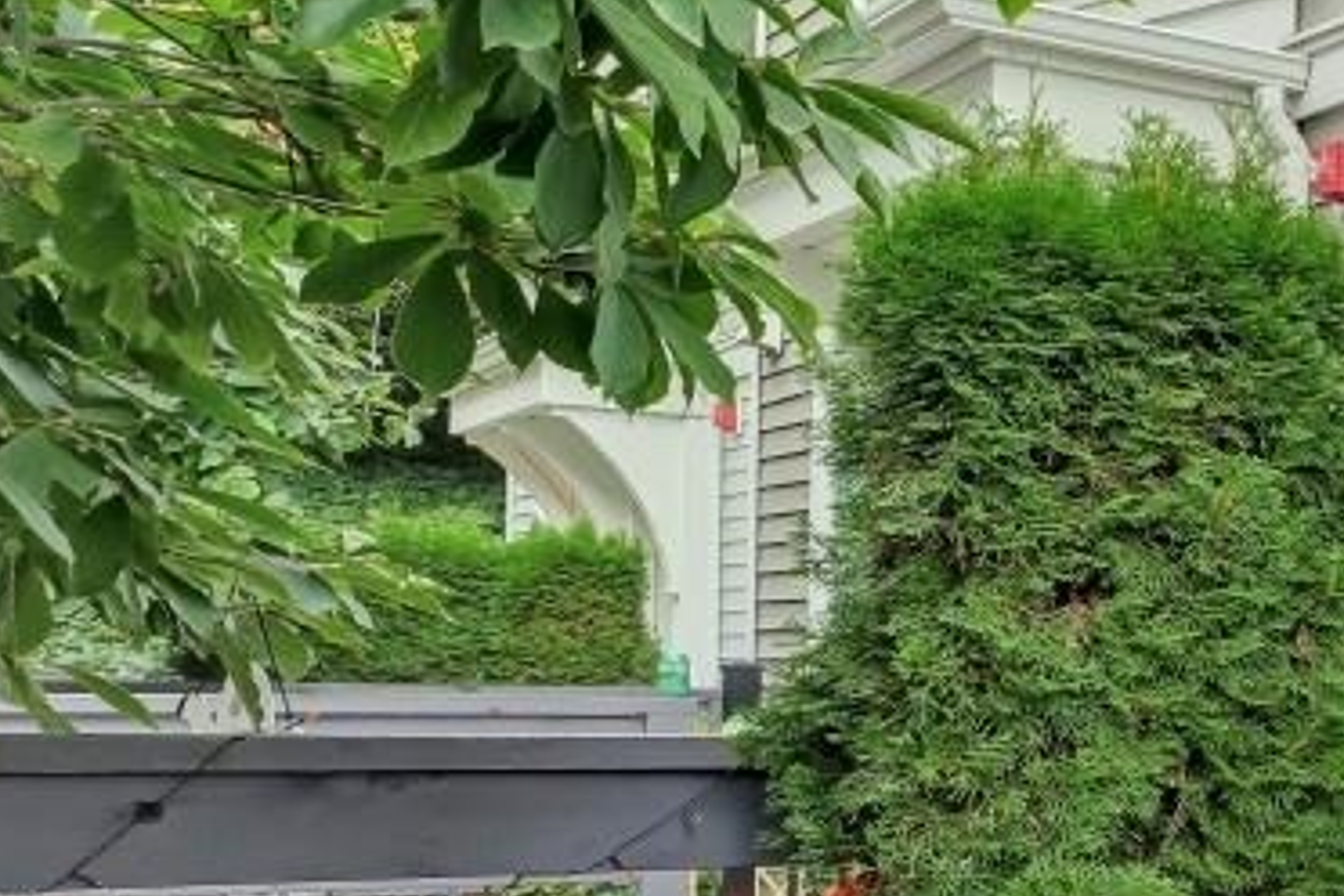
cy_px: 668
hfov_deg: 19.5
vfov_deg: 22.1
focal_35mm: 61
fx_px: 2277
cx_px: 2652
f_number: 8
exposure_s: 1/160
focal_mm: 14
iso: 400
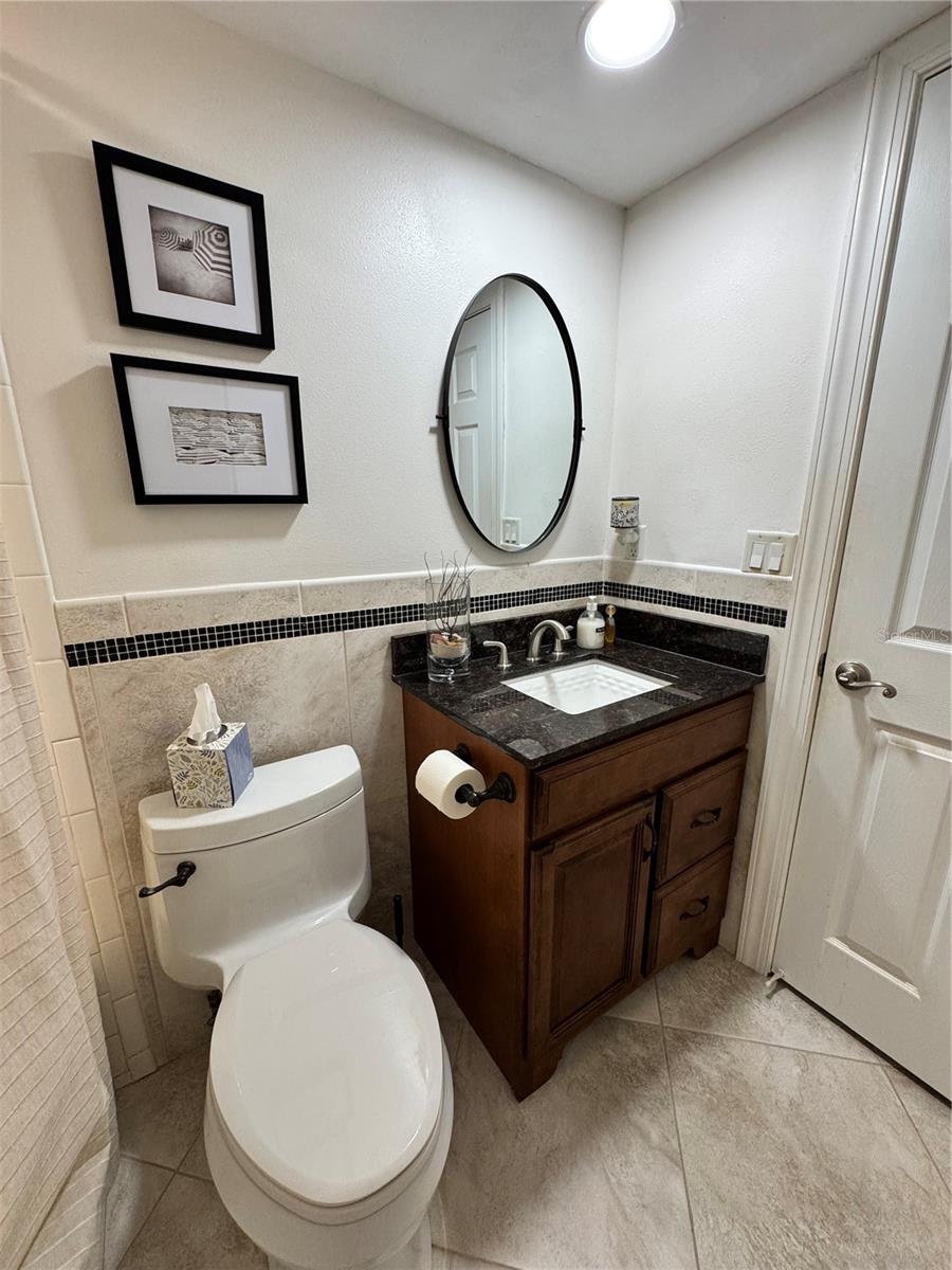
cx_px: 476
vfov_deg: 102.1
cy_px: 635
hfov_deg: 85.7
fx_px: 513
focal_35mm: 14
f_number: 2.2
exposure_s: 1/120
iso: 200
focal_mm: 2.22
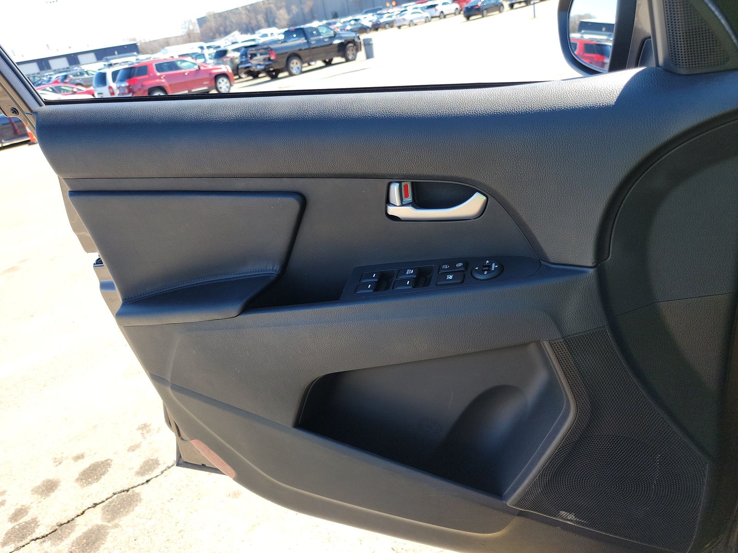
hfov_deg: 71.6
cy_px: 276
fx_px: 512
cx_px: 369
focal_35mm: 24
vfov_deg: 56.8
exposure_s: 1/155
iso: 50
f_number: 1.8
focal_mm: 6.7
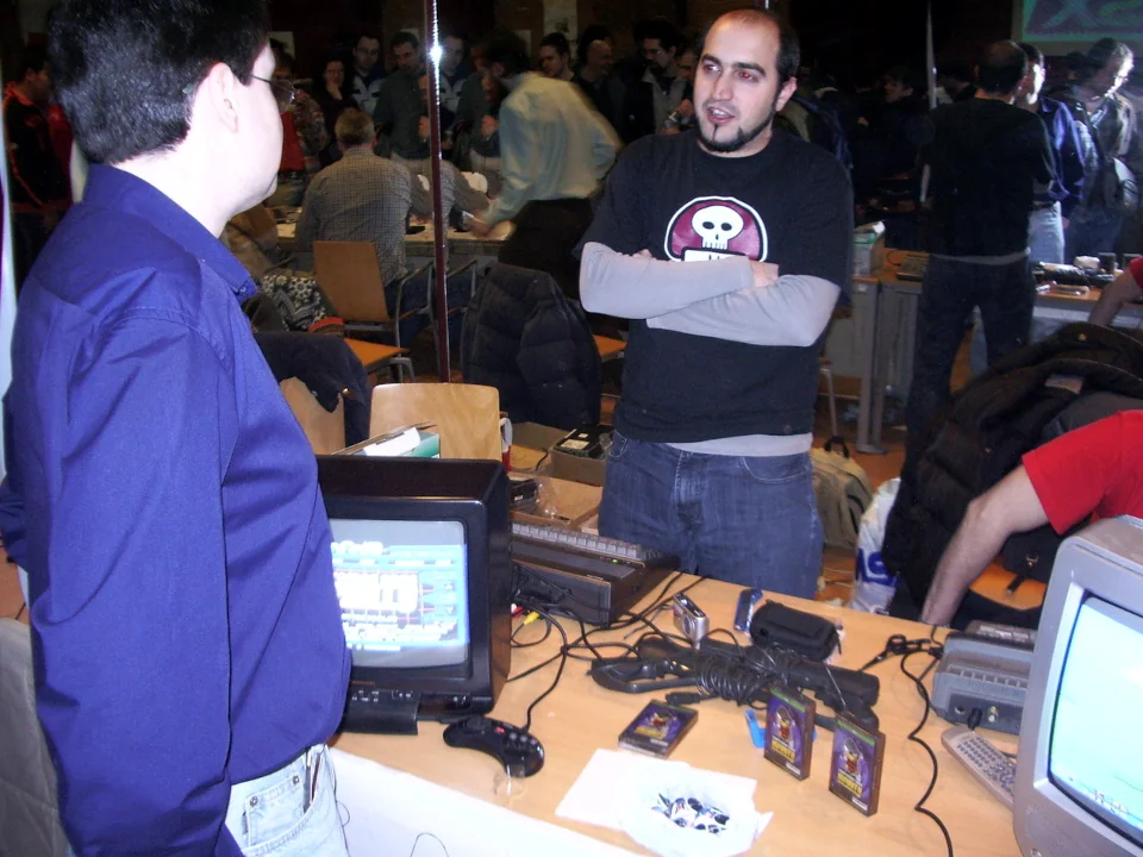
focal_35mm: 35
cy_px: 428
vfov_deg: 40.7
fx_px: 1156
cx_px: 572
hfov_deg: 52.6
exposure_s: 1/15
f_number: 2.6
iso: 200
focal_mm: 5.8
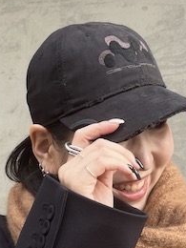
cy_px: 276
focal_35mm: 70
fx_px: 502
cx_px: 89
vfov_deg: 25.6
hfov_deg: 21.0
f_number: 1.6
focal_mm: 5.1
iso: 40
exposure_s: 1/220
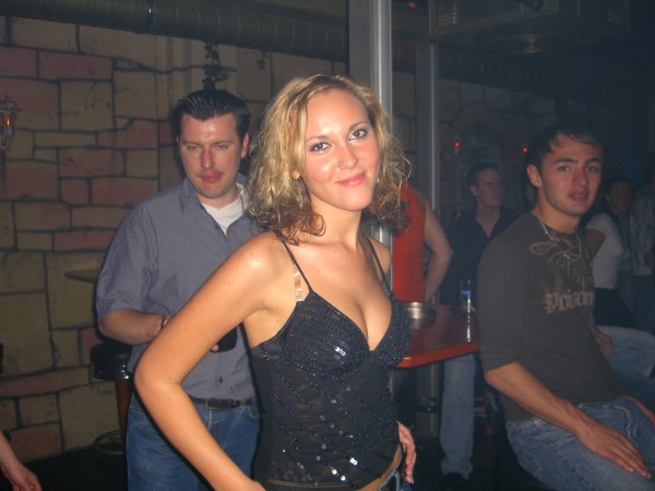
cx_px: 328
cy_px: 246
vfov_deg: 37.7
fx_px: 719
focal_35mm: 38
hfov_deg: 49.0
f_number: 2.8
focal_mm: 7.9
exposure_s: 1/60
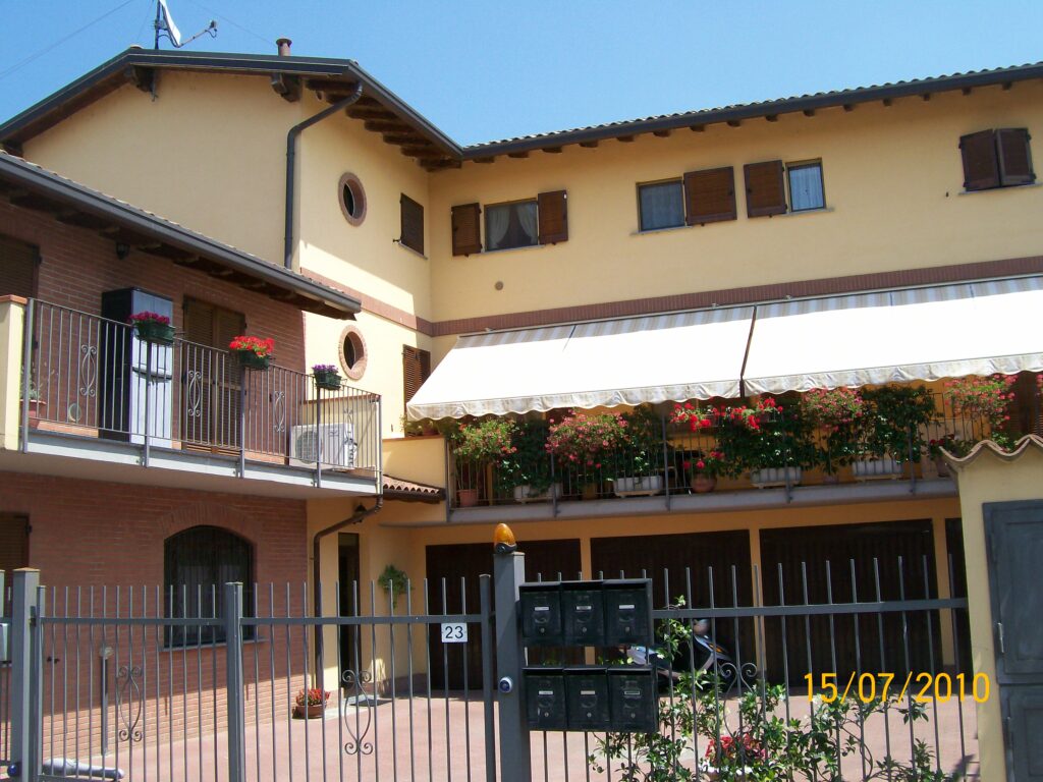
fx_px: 1085
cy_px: 391
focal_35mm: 36
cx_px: 522
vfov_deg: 39.7
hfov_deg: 51.4
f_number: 4.8
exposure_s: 1/381
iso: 80
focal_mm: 6
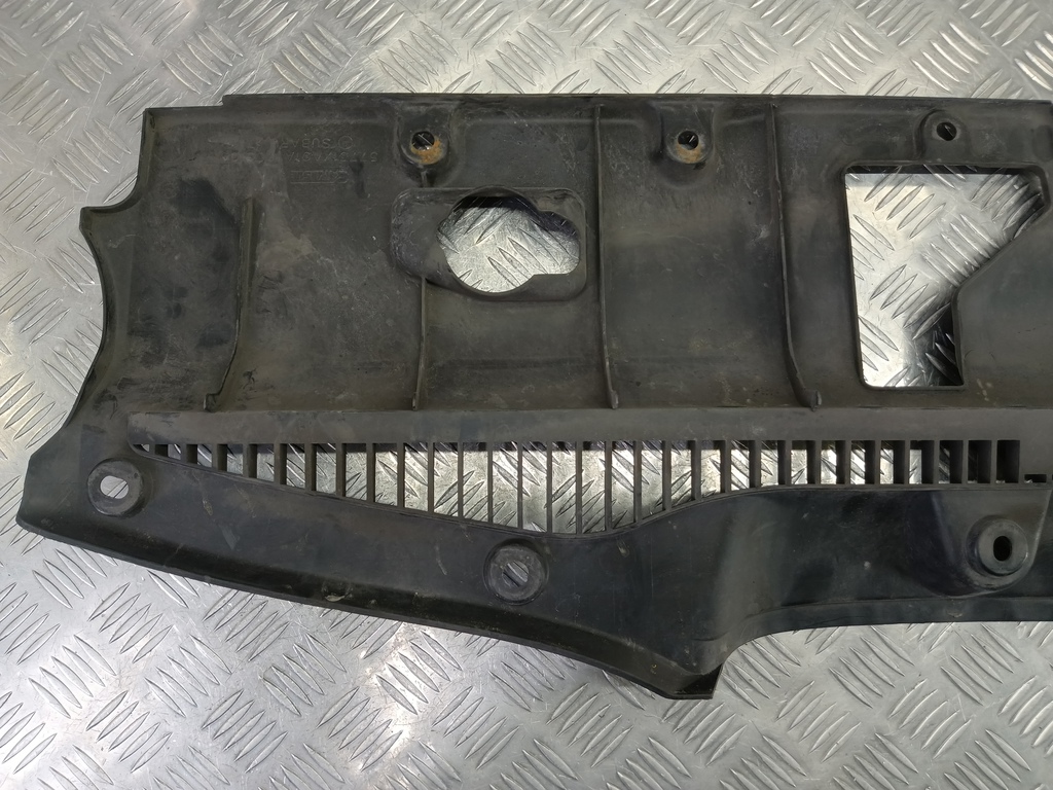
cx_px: 526
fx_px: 821
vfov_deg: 51.4
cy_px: 395
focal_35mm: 27
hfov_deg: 65.3
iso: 164
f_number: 1.6
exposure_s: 1/50
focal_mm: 4.11
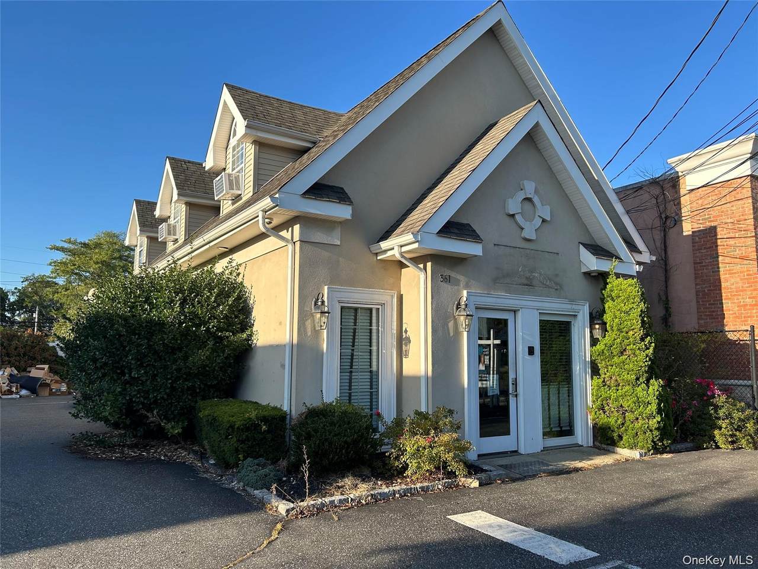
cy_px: 284
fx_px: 569
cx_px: 379
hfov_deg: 67.3
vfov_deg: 53.1
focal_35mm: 26
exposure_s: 1/1724
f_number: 1.5
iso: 50
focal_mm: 5.7
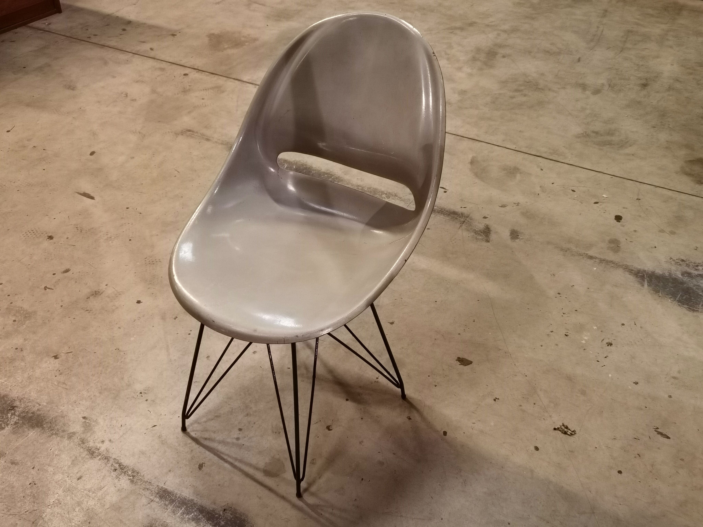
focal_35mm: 36
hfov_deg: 51.4
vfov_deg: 39.7
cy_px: 264
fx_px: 731
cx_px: 352
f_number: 1.9
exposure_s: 1/33.3
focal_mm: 6.71
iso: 640
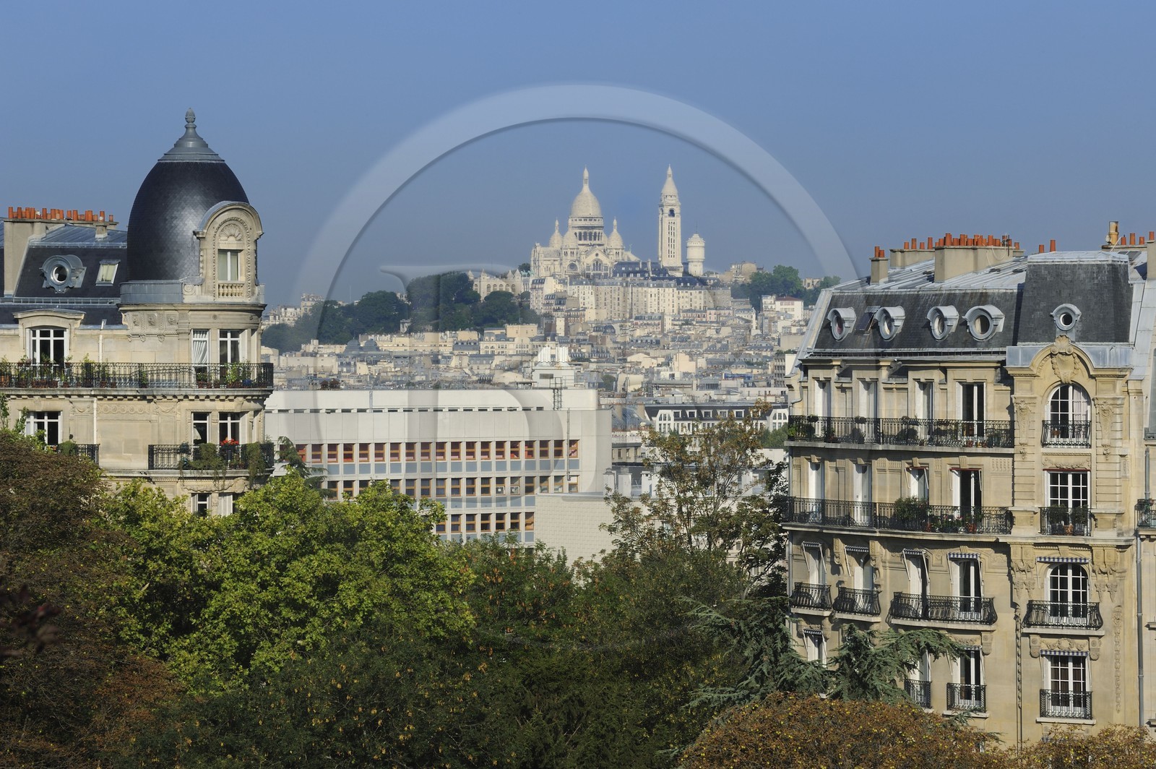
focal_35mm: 150
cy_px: 384
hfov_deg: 13.7
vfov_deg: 9.1
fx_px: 4813
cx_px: 578
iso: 200
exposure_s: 1/160
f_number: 18
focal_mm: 150
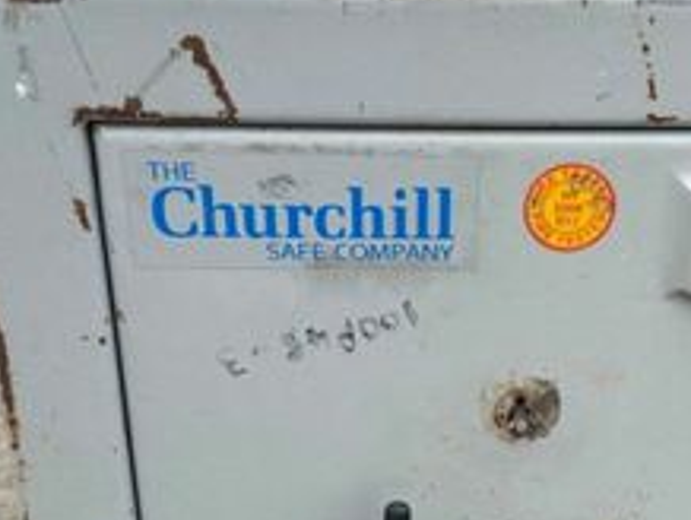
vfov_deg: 21.8
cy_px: 460
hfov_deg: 29.2
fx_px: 1319
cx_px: 431
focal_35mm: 66
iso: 80
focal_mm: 6.86
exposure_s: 1/1131
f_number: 1.78
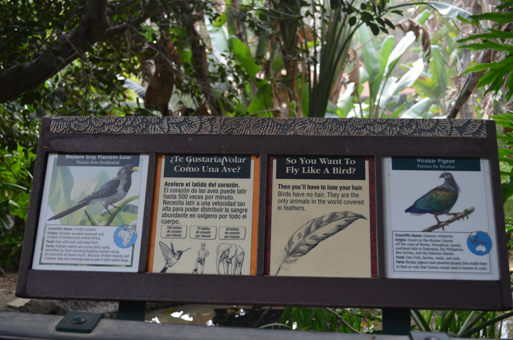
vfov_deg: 31.8
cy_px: 170
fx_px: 597
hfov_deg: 46.5
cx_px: 256
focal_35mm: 42
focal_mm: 28
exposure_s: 1/100
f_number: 5
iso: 400
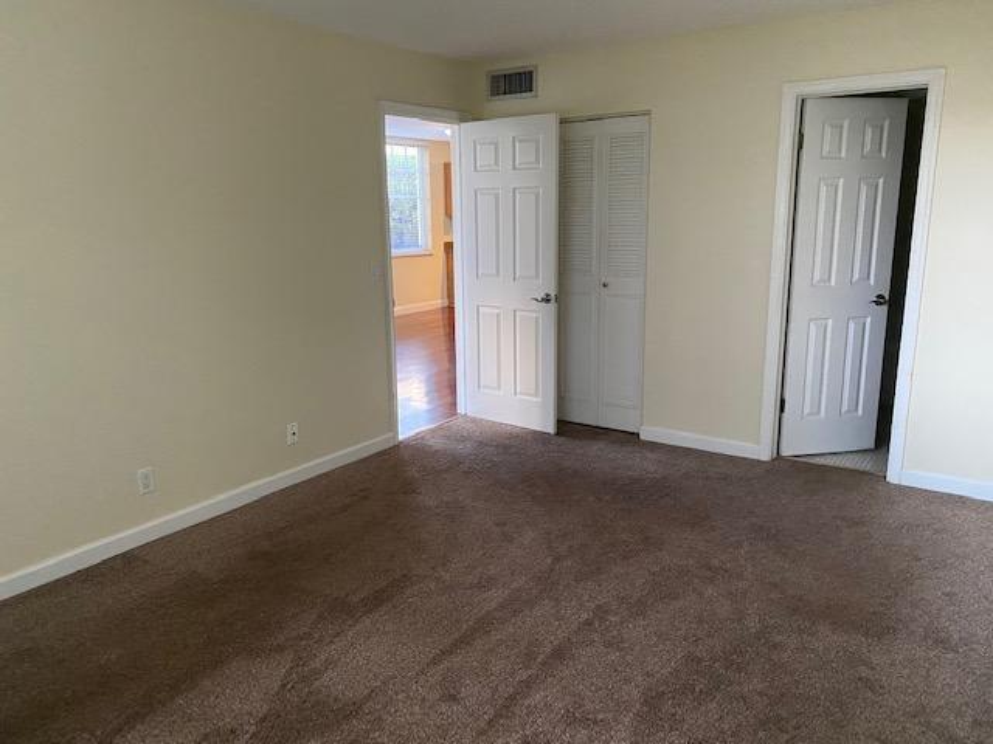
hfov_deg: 67.3
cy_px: 372
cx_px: 496
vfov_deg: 53.1
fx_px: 746
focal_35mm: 26
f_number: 1.8
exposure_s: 1/53
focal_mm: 4.25
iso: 500
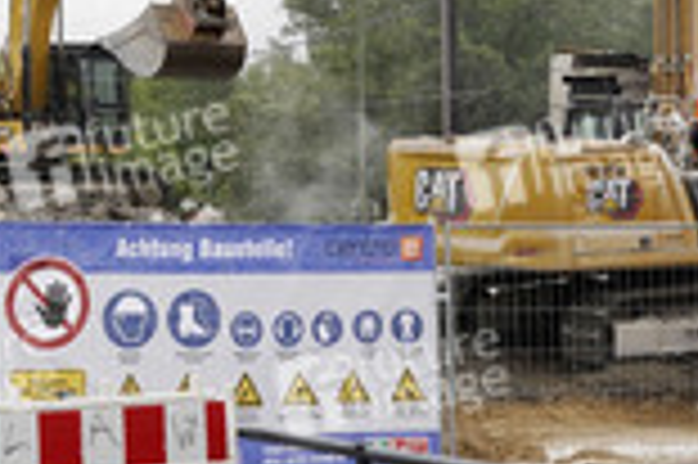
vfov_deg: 12.9
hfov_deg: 19.0
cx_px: 2
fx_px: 2034
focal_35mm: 105
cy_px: 45
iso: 640
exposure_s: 1/1000
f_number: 8
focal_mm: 36
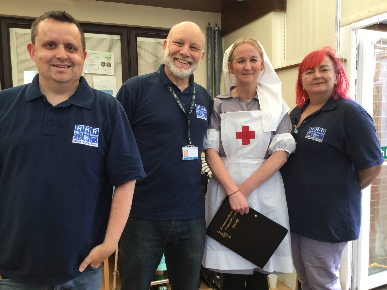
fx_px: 347
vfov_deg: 45.4
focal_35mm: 31
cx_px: 194
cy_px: 145
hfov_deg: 58.4
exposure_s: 1/50
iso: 32
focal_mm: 3.3
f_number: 2.4
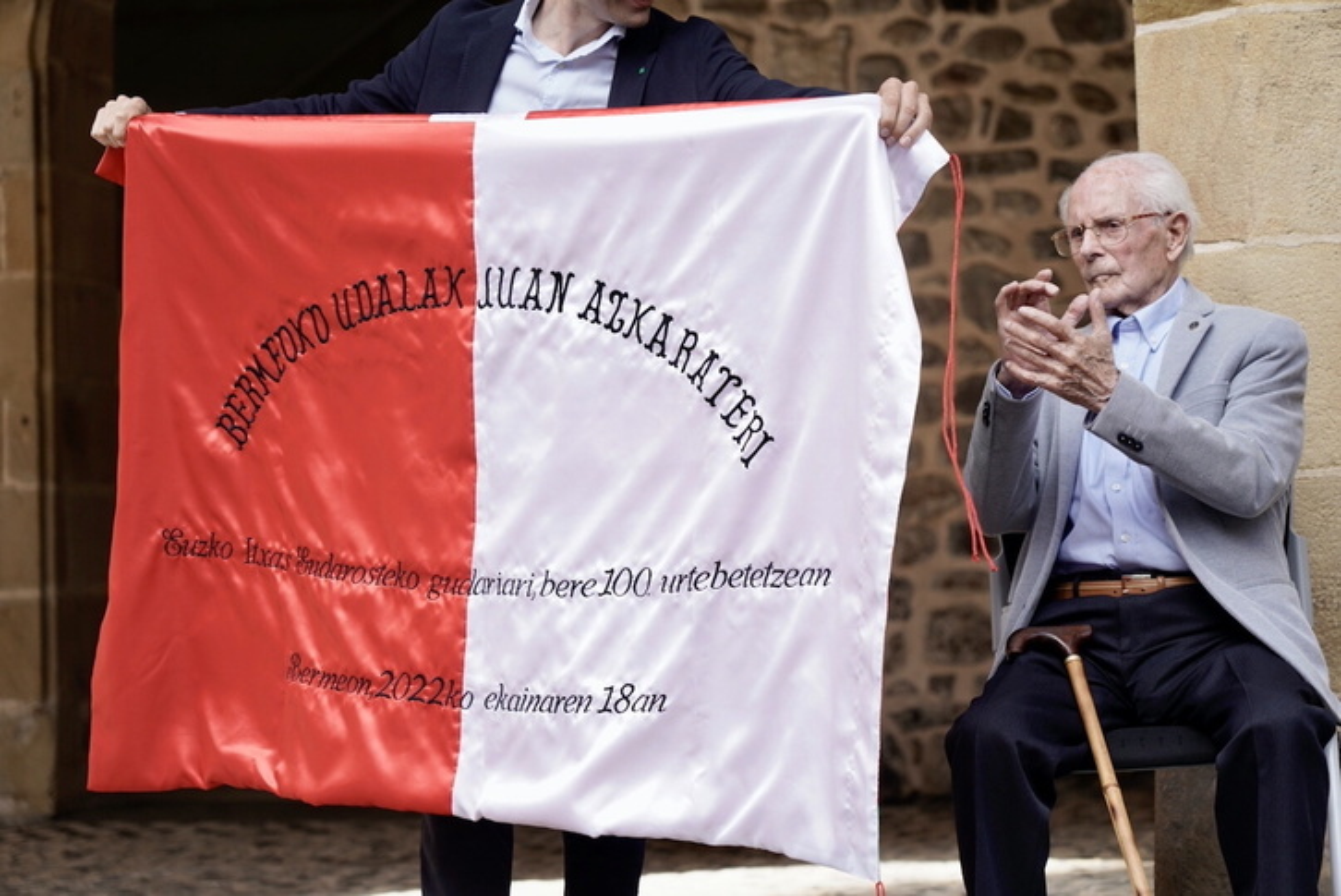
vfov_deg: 14.7
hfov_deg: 21.9
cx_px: 670
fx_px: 3466
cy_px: 448
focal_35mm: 93
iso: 200
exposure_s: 1/400
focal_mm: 93
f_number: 4
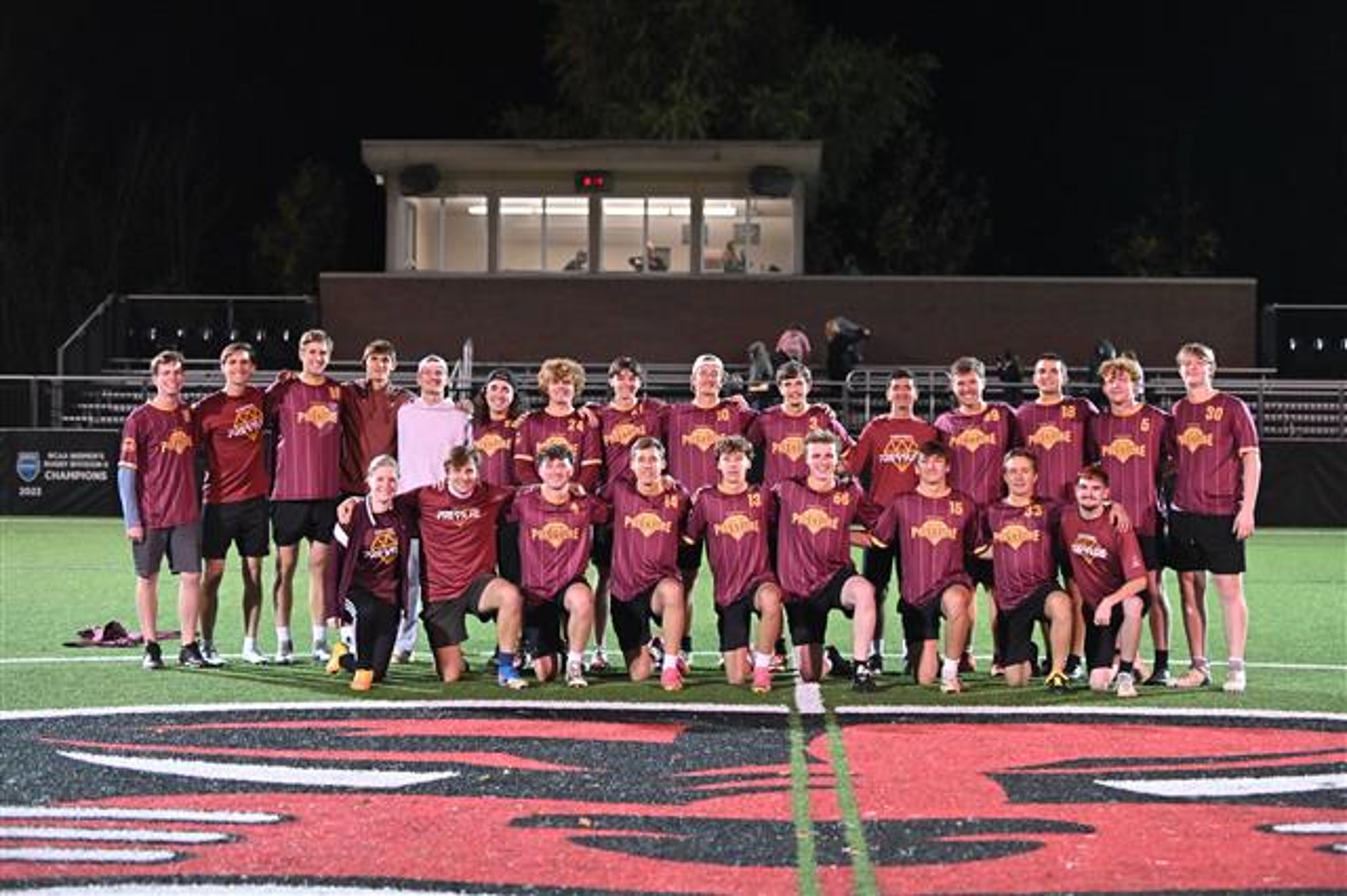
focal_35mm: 70
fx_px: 2618
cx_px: 674
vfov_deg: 19.4
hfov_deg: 28.9
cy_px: 448
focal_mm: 70
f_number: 2.8
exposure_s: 1/500
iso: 9000
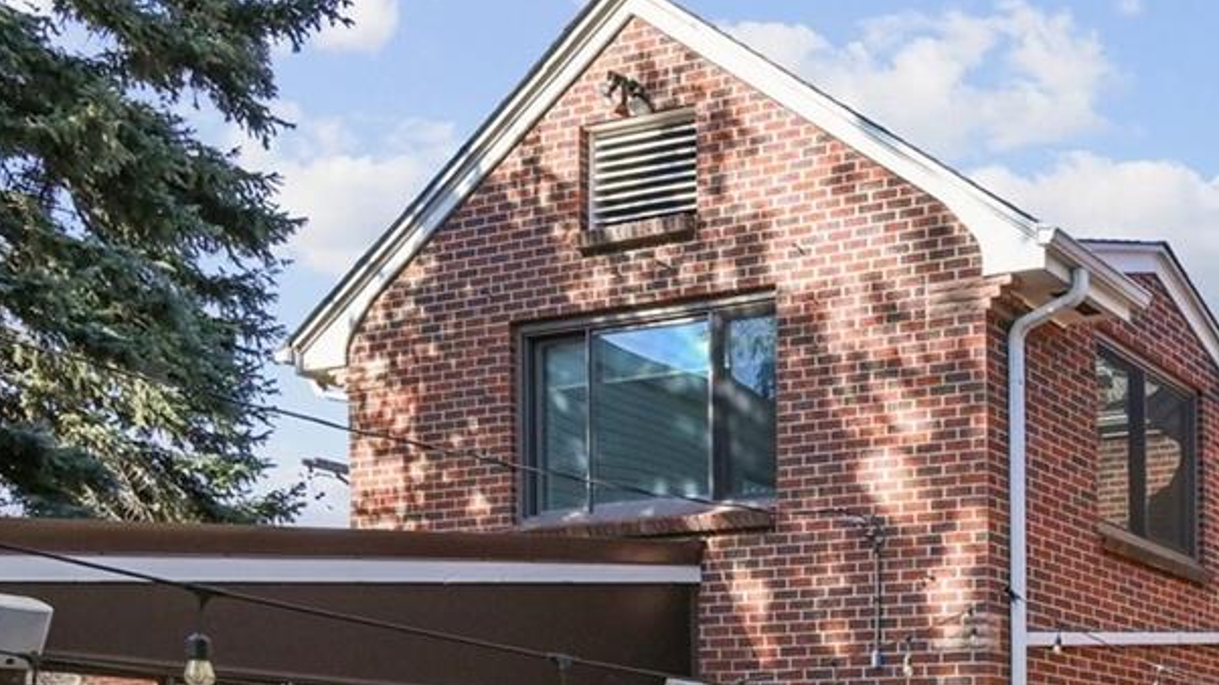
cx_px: 1513
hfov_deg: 37.1
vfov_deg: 27.8
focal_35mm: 39
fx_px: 1260
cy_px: 752
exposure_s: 1/200
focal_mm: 14
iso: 400
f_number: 10
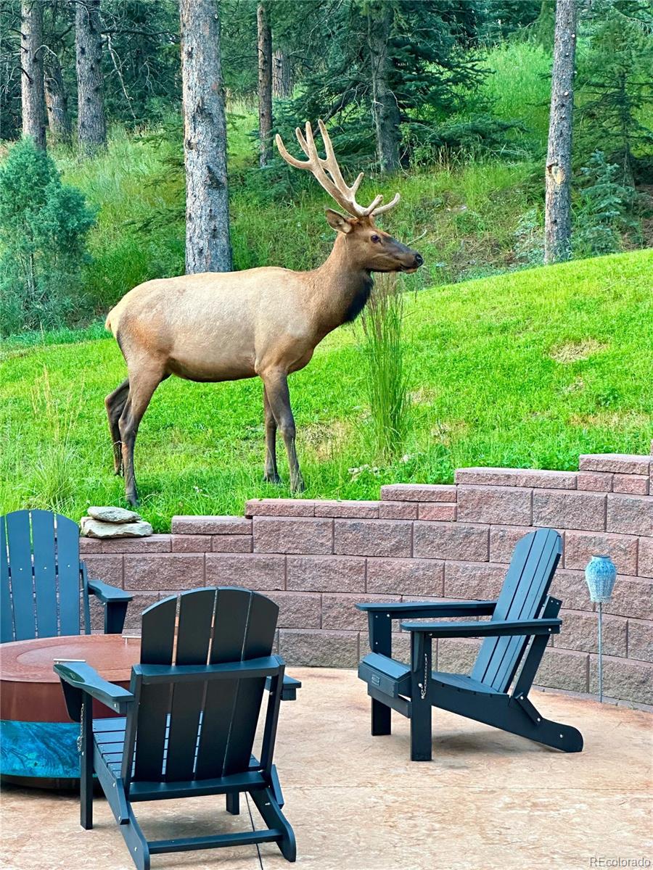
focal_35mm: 77
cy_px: 435
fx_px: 1937
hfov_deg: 19.1
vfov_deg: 25.3
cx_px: 326
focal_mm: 9
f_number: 2.8
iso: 200
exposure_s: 1/99
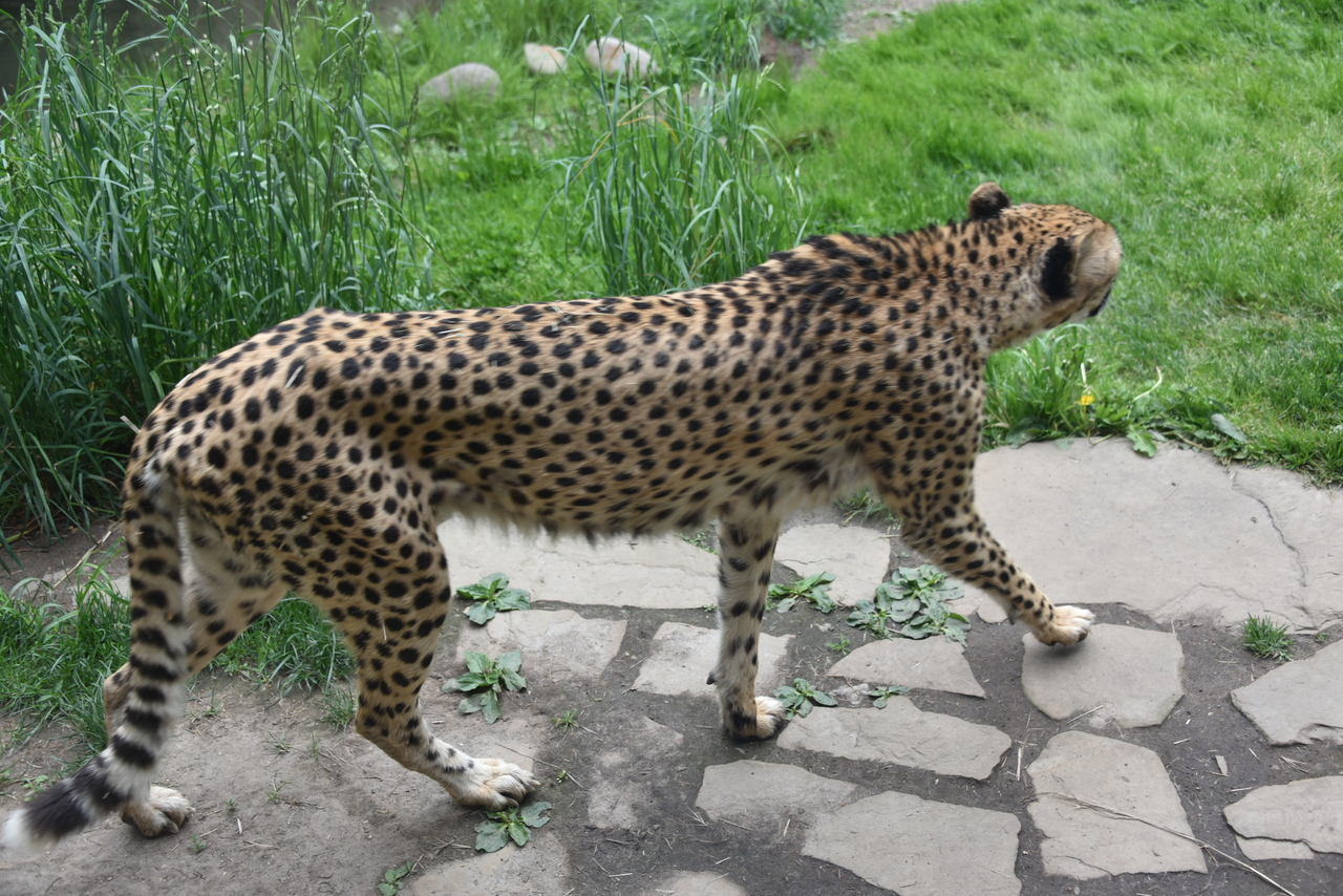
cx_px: 672
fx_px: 1492
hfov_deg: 48.4
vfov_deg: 33.4
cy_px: 448
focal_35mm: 40
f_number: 5.6
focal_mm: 40
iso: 100
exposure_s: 1/125
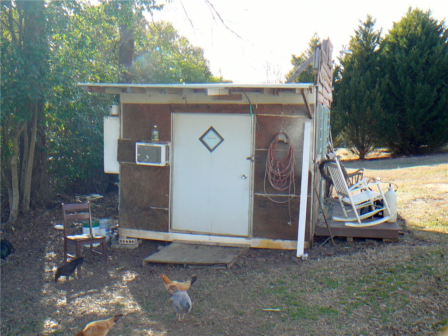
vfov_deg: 40.7
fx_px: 453
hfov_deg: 52.6
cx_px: 224
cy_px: 168
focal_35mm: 35
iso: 80
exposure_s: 1/160
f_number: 2.8
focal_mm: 5.2
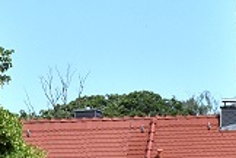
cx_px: 226
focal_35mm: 646
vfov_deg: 2.1
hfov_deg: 3.2
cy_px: 51
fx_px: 4235
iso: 1400
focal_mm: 116
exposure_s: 1/8000
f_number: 9
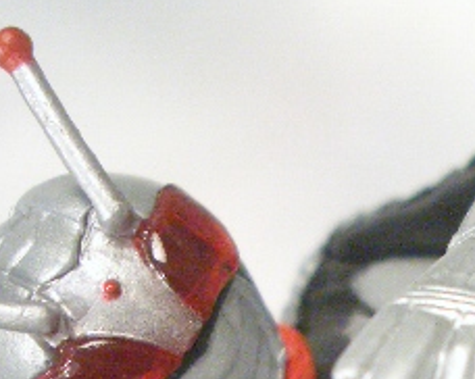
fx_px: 1348
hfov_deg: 19.5
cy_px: 462
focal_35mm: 96
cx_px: 456
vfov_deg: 15.4
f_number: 2.6
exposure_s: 1/500
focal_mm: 5.8
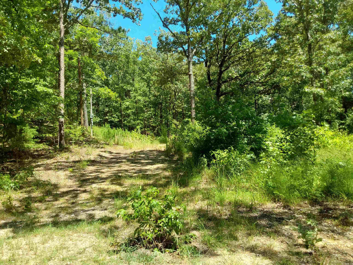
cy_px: 132
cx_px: 176
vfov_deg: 49.7
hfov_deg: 63.4
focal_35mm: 28
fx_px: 286
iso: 50
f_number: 1.9
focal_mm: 2.91
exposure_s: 1/585
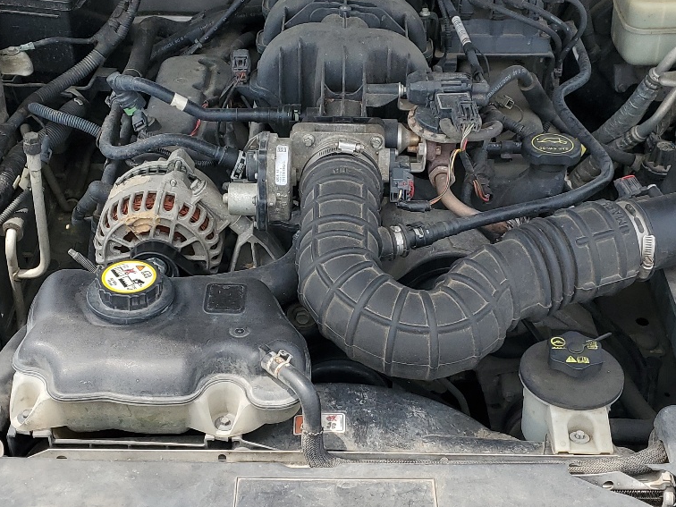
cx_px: 349
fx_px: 1074
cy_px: 268
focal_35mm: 55
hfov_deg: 34.9
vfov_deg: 26.6
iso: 50
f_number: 1.5
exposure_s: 1/1429
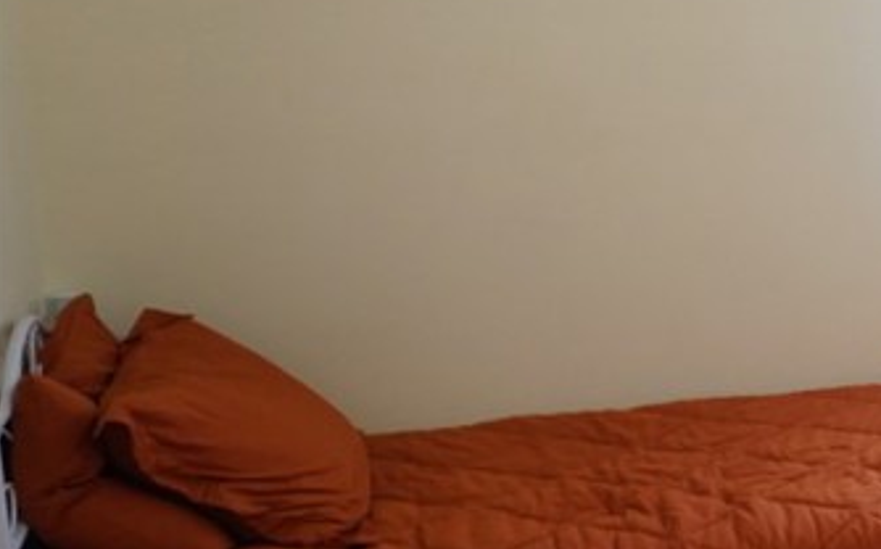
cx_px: 1337
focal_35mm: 75
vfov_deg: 17.3
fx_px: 1799
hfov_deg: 22.4
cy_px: 267
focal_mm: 16
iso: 500
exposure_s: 1/60
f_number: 3.5
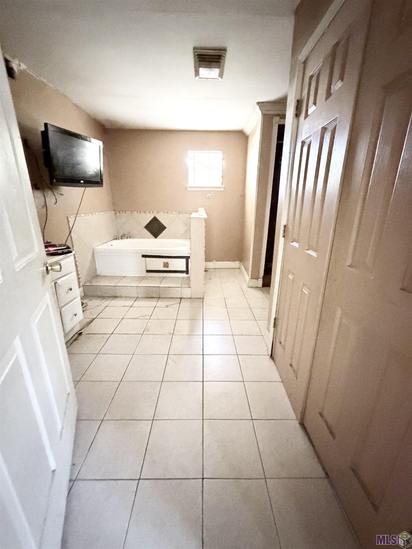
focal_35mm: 14
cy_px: 274
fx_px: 222
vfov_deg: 102.1
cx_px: 206
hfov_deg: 85.7
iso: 1600
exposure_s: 1/36
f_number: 2.2
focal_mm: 2.22
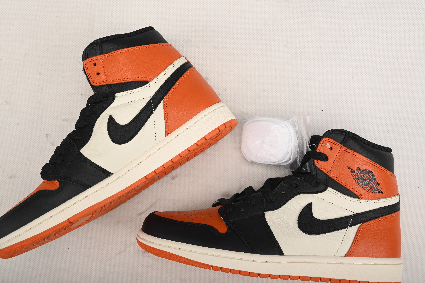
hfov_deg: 49.5
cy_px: 142
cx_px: 212
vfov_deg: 34.2
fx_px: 461
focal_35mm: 39
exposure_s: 1/200
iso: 100
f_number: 11
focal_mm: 39
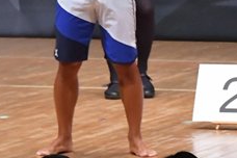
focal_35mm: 687
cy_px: -6
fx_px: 4522
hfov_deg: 3.0
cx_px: 296
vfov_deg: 2.0
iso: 8000
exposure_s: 1/400
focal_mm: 135
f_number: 5.6
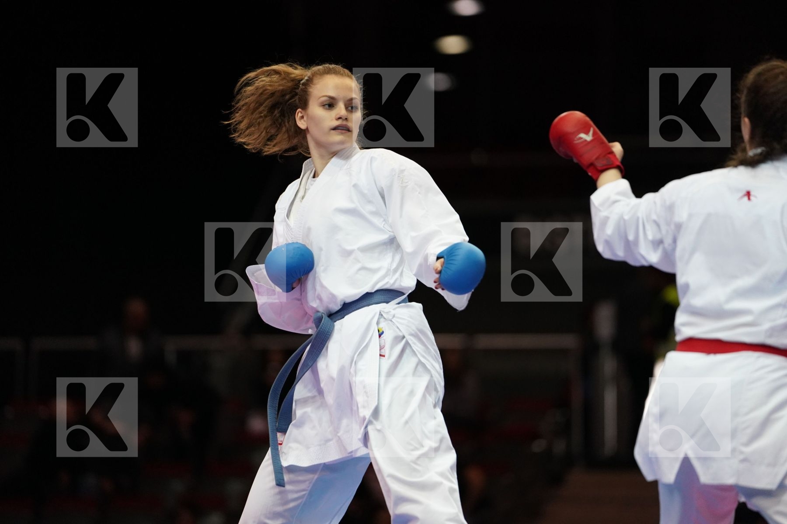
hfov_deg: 10.3
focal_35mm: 200
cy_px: 262
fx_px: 4372
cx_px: 394
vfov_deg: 6.9
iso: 3200
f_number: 2.8
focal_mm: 200
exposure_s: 1/1000
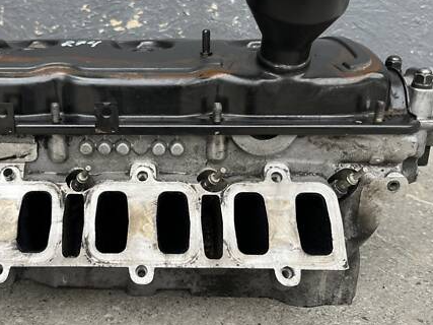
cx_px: 143
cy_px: 119
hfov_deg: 47.1
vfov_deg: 36.6
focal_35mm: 39
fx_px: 488
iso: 50
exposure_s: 1/461
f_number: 1.6
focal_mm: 5.1
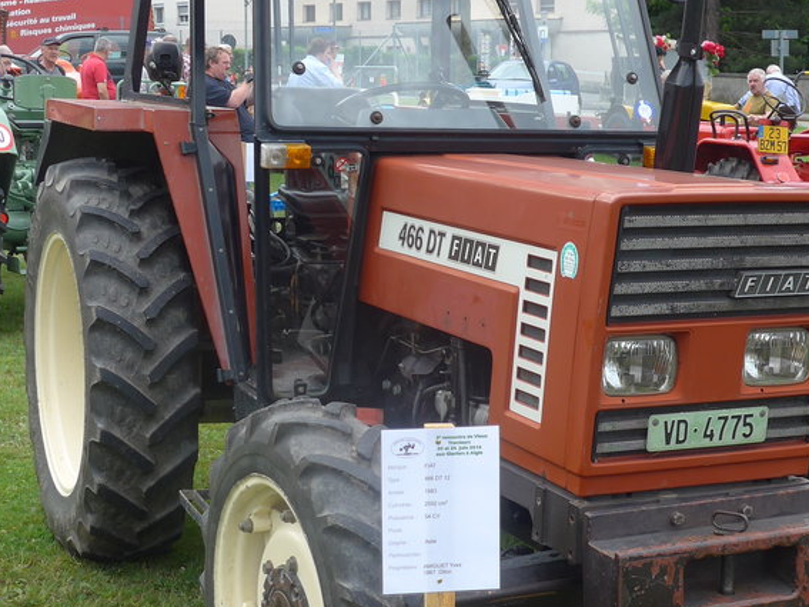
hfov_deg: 27.0
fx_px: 1682
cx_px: 472
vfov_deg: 20.4
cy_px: 331
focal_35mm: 72
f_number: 2.8
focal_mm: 7
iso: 80
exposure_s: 1/320
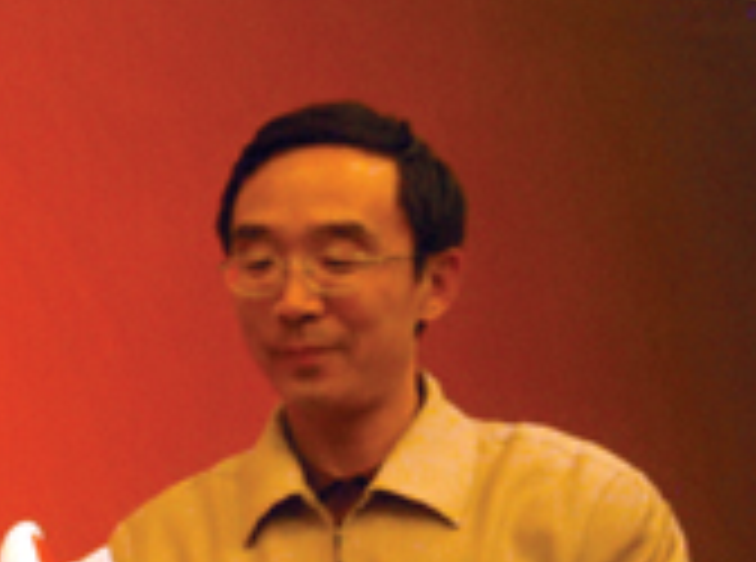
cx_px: -212
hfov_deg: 19.4
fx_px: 2047
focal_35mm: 94
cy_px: 501
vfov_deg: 15.5
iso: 100
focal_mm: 5.8
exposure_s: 1/8
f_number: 2.8
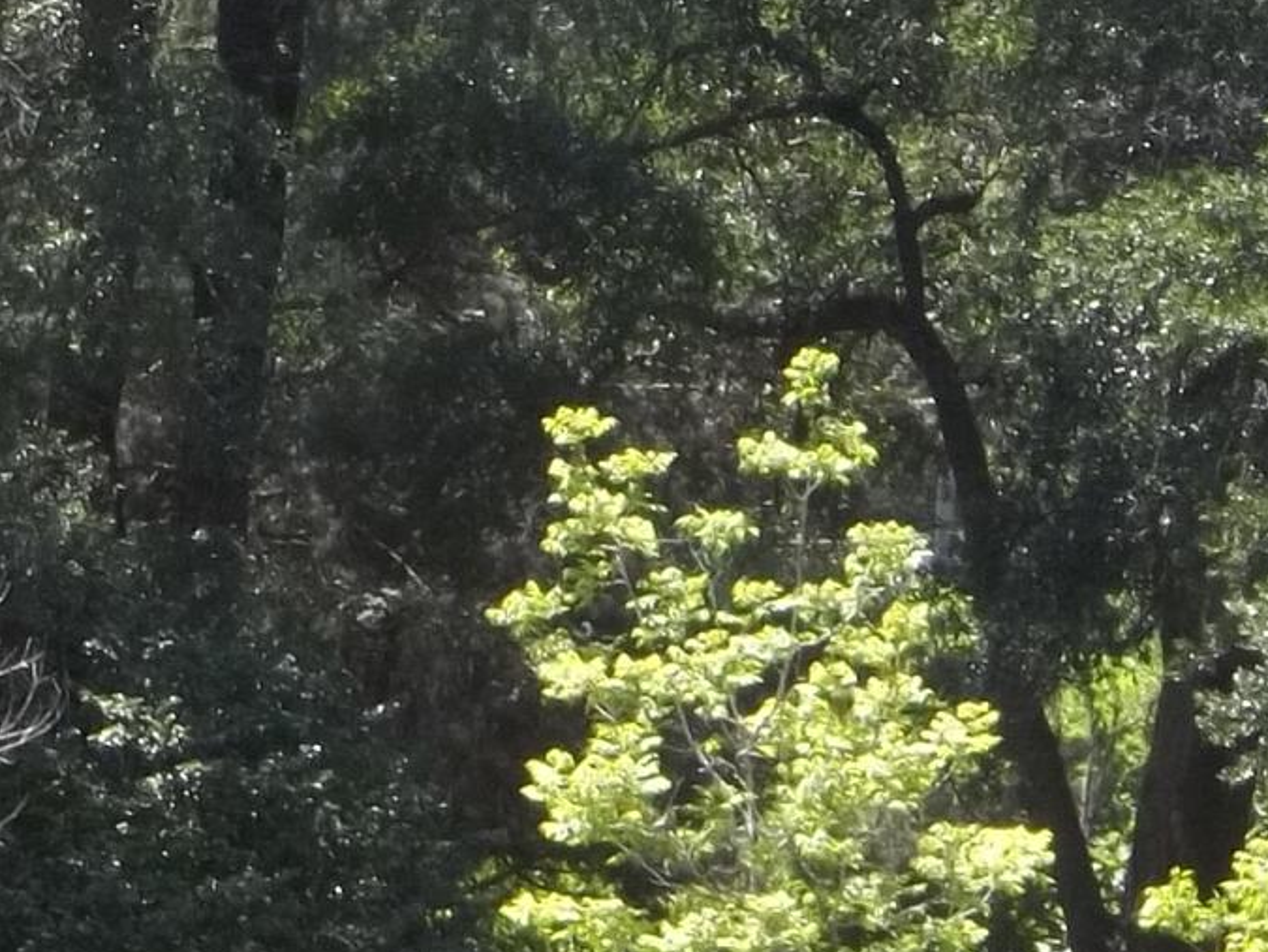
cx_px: 1041
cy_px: 146
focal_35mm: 382
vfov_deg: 3.9
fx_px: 14000
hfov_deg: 5.2
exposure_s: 1/160
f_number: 4.5
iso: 64
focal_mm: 15.4
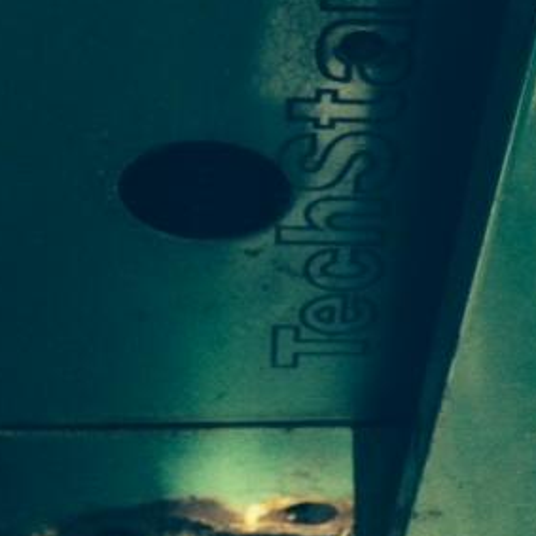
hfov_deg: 28.3
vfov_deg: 26.5
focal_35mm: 60
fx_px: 1051
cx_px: 381
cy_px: -42
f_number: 2.2
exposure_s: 1/15
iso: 400
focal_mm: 4.12
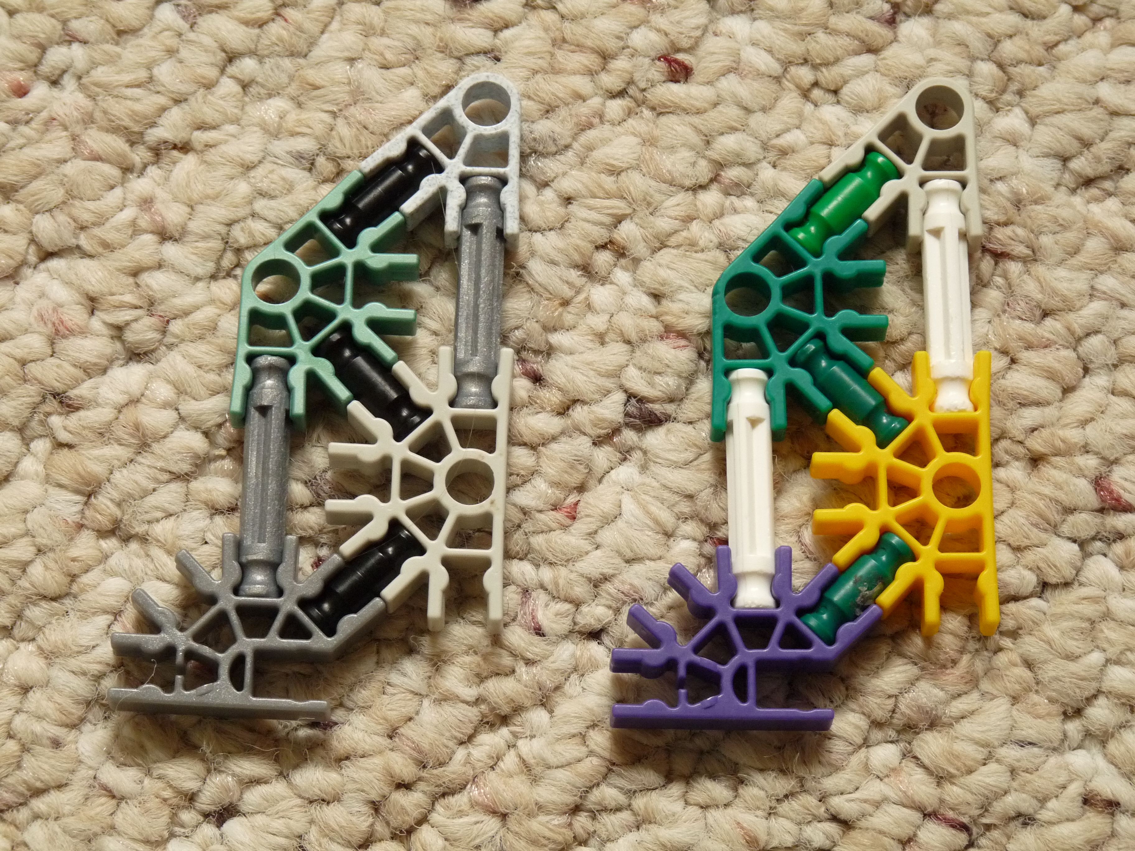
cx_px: 568
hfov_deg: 14.3
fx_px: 4525
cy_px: 426
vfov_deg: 10.7
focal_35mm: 138
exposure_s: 1/40
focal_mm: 24.5
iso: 320
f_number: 3.6
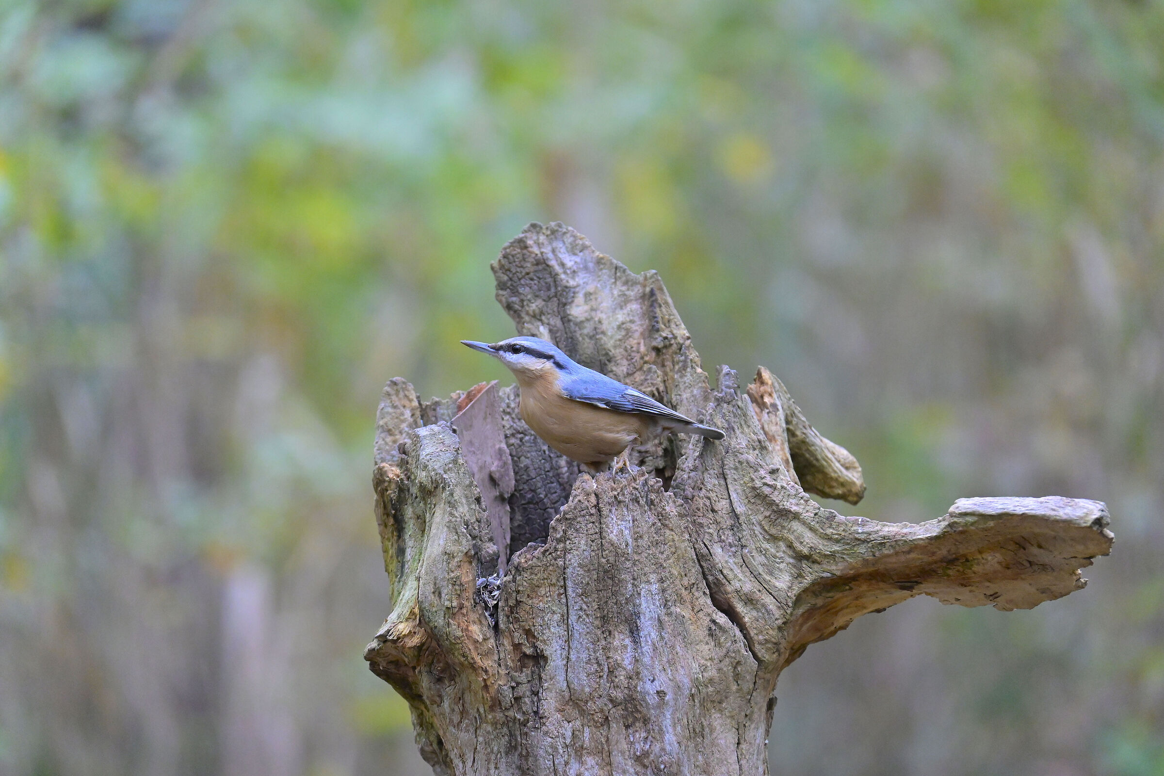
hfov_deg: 7.6
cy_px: 388
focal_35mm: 270
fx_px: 8729
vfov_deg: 5.1
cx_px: 582
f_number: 6.3
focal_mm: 180
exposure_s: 1/250
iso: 4000
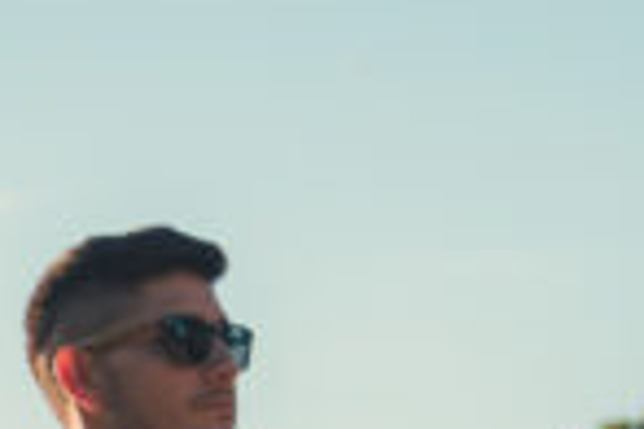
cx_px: -188
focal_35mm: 313
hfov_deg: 6.5
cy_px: 1020
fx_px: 5599
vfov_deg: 4.3
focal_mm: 40
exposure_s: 1/200
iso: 400
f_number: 2
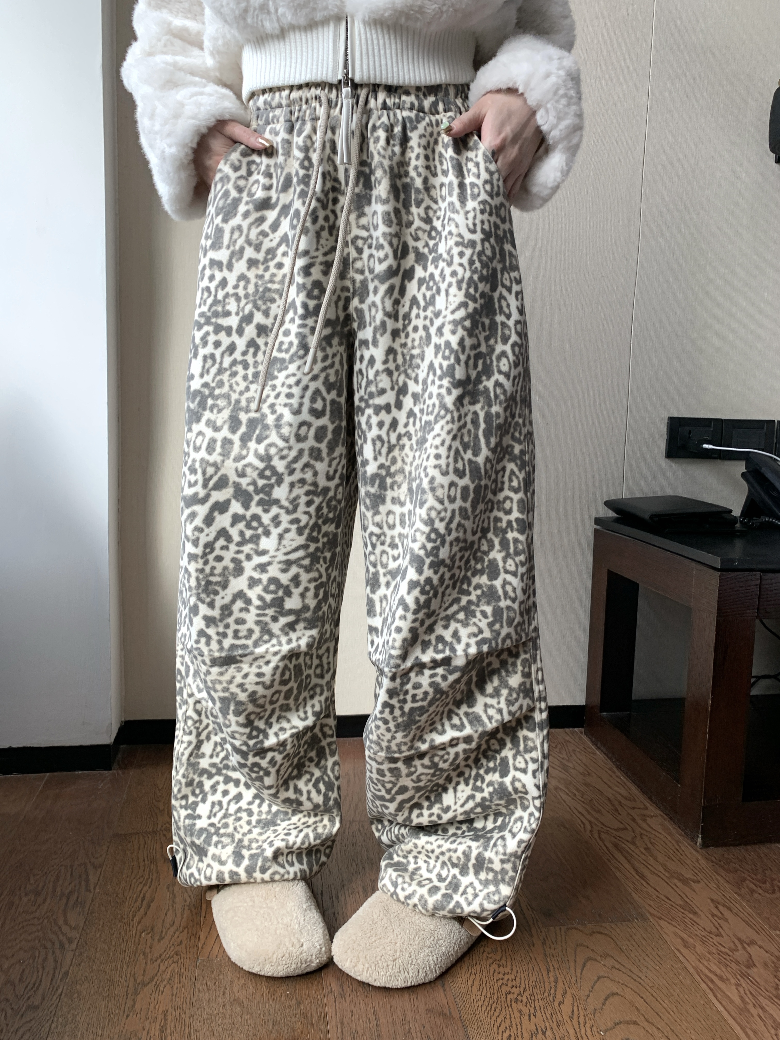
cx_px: 390
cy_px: 520
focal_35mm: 26
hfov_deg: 53.1
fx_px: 781
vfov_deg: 67.3
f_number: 1.8
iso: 40
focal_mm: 4.25
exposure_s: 1/121
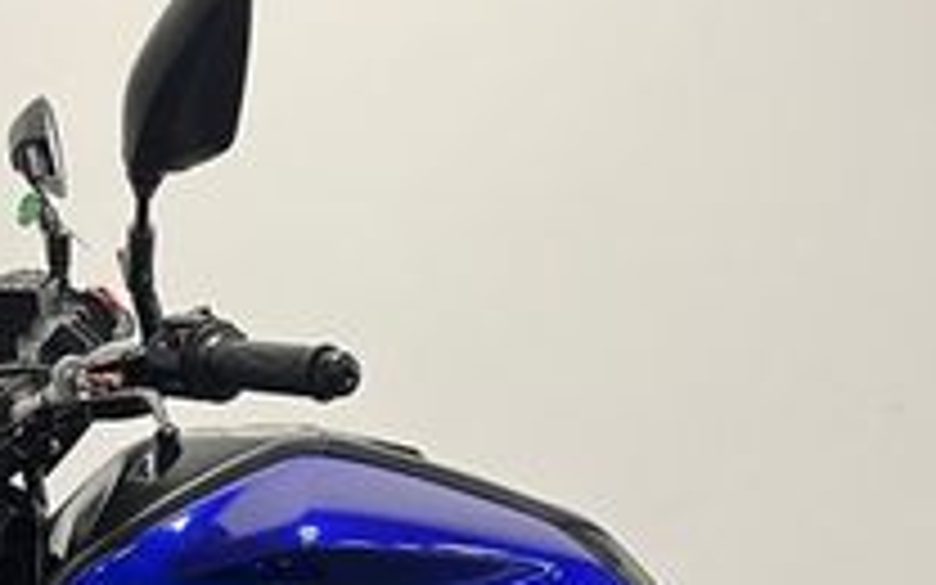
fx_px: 2168
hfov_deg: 24.3
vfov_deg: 14.3
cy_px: 886
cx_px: 328
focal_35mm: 85
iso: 100
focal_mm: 5.1
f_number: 1.6
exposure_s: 1/50
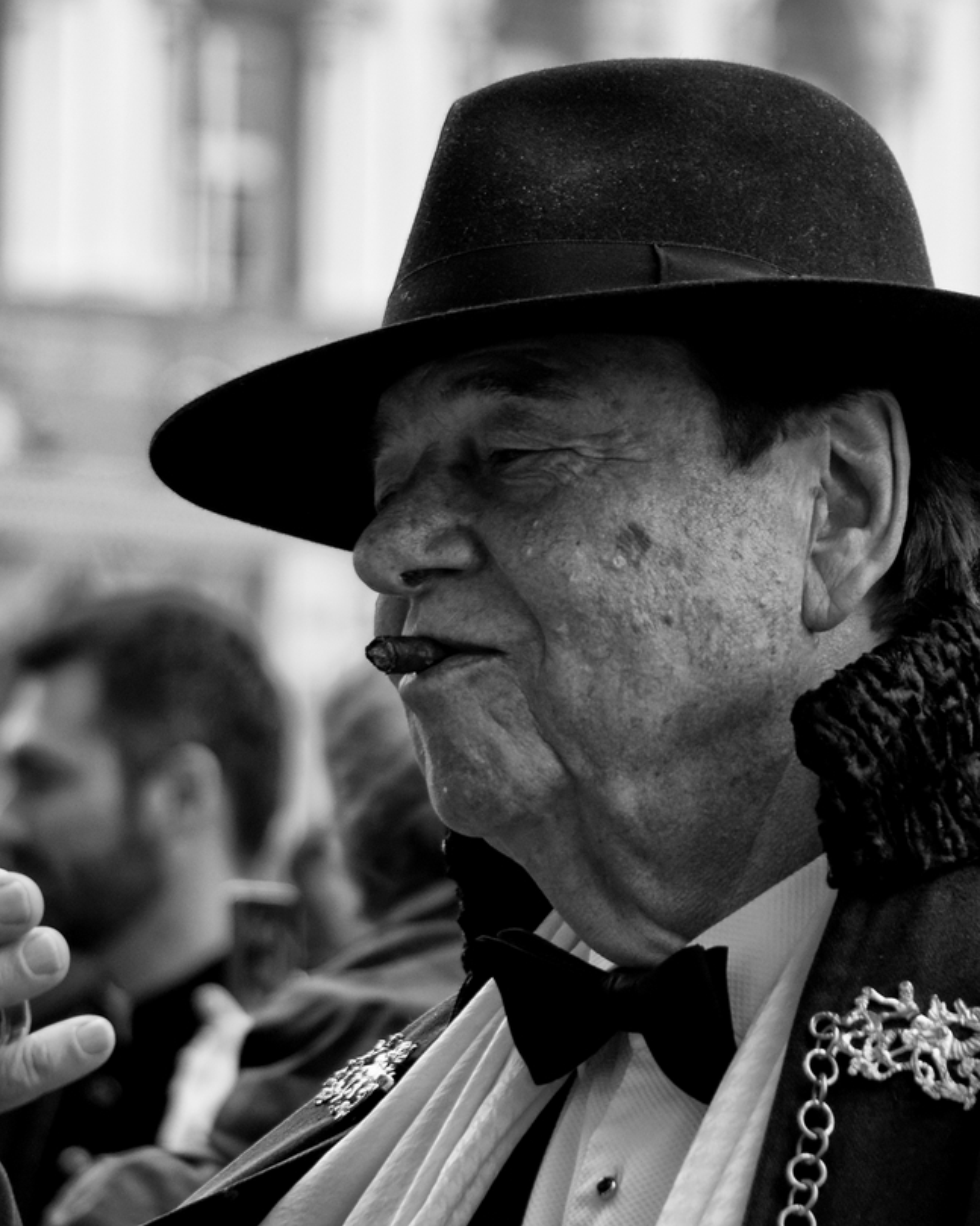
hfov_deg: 9.1
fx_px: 6156
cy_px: 627
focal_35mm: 170
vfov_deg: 11.4
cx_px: 673
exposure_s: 1/125
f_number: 5
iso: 400
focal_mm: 75
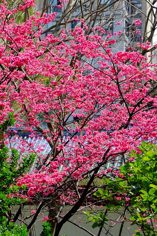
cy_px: 173
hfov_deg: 12.0
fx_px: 746
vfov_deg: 17.9
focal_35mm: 114
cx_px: 90
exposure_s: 1/350
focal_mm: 46.7
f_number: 5.6
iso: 200
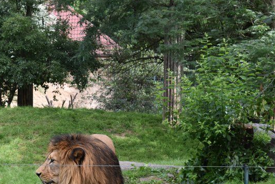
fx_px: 1062
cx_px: 70
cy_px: 146
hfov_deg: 14.7
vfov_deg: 9.9
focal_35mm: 139
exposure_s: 1/250
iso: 400
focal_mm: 48
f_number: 8
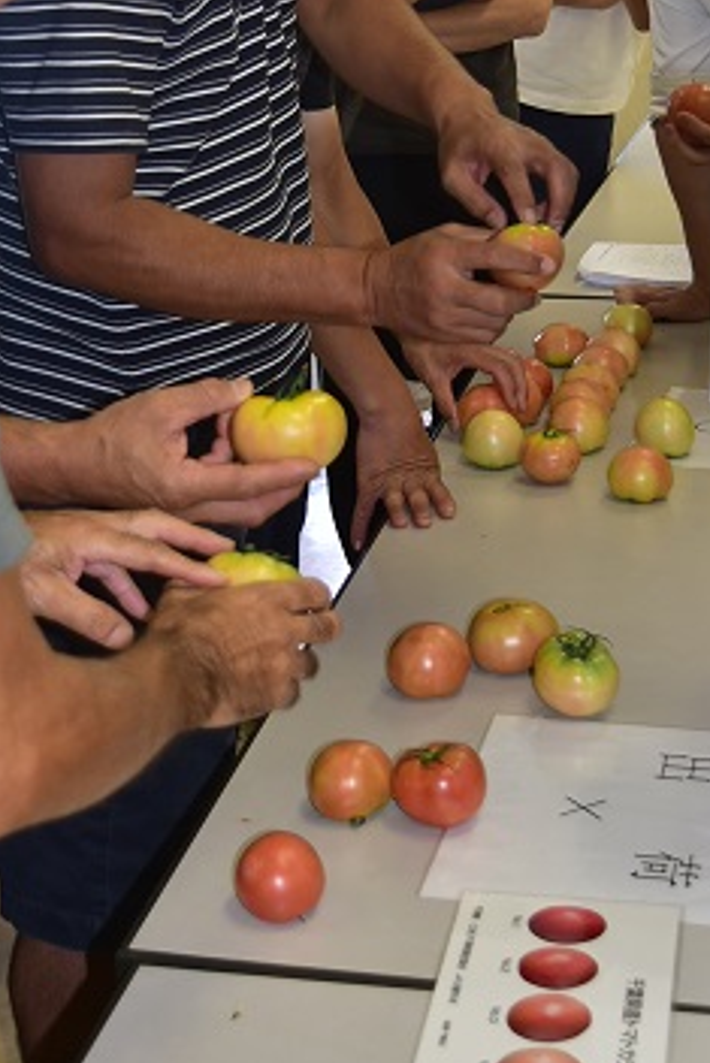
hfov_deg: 18.9
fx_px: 2128
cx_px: 360
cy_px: 326
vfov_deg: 27.8
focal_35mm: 72
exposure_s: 1/125
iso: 400
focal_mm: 26
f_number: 4
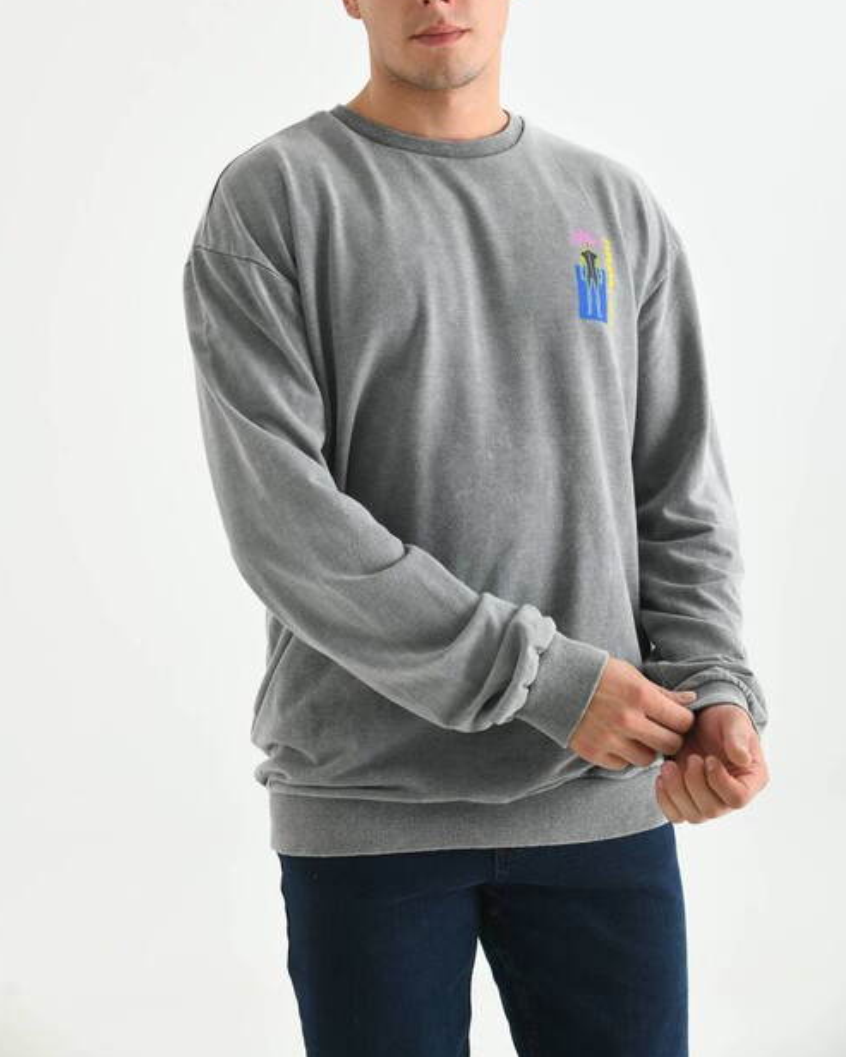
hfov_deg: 23.9
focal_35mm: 64
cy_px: 431
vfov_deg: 29.5
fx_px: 2003
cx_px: 419
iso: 160
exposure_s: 1/125
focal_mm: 56
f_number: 5.6
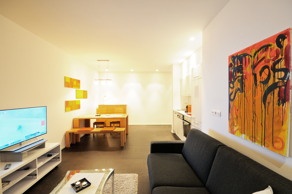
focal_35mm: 15
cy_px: 97
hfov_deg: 100.5
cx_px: 146
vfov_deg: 77.2
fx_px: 122
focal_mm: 10
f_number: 11
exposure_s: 1.3
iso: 200
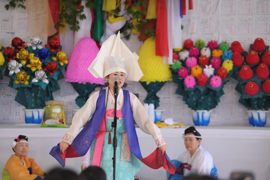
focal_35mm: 172
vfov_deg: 8.0
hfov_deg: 11.9
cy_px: 90
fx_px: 1290
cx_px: 133
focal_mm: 170
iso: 640
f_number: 3.2
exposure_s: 1/200
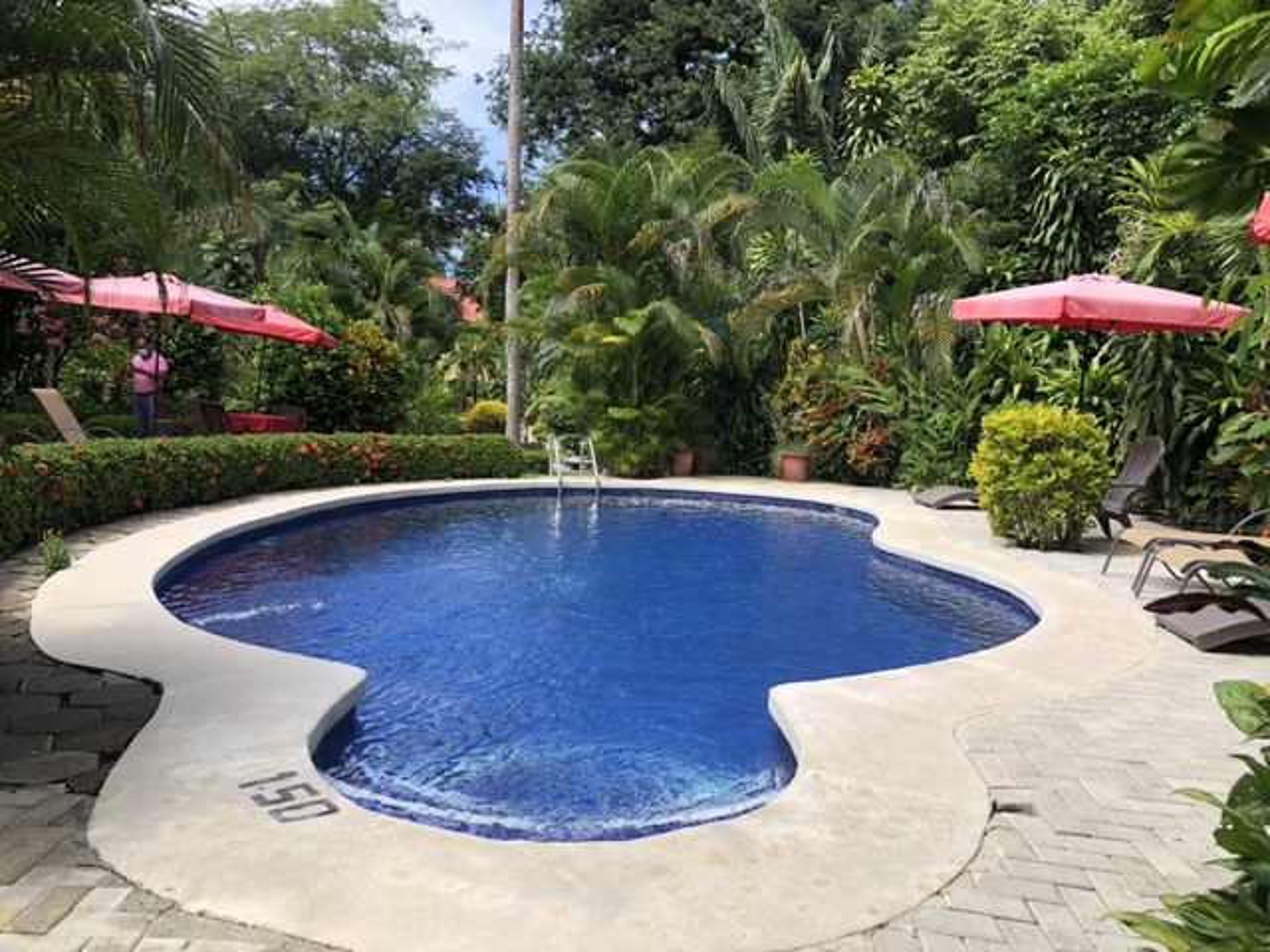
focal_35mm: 28
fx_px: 1027
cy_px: 476
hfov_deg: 63.4
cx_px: 635
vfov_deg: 49.7
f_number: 1.8
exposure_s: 1/762
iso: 20
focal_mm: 4
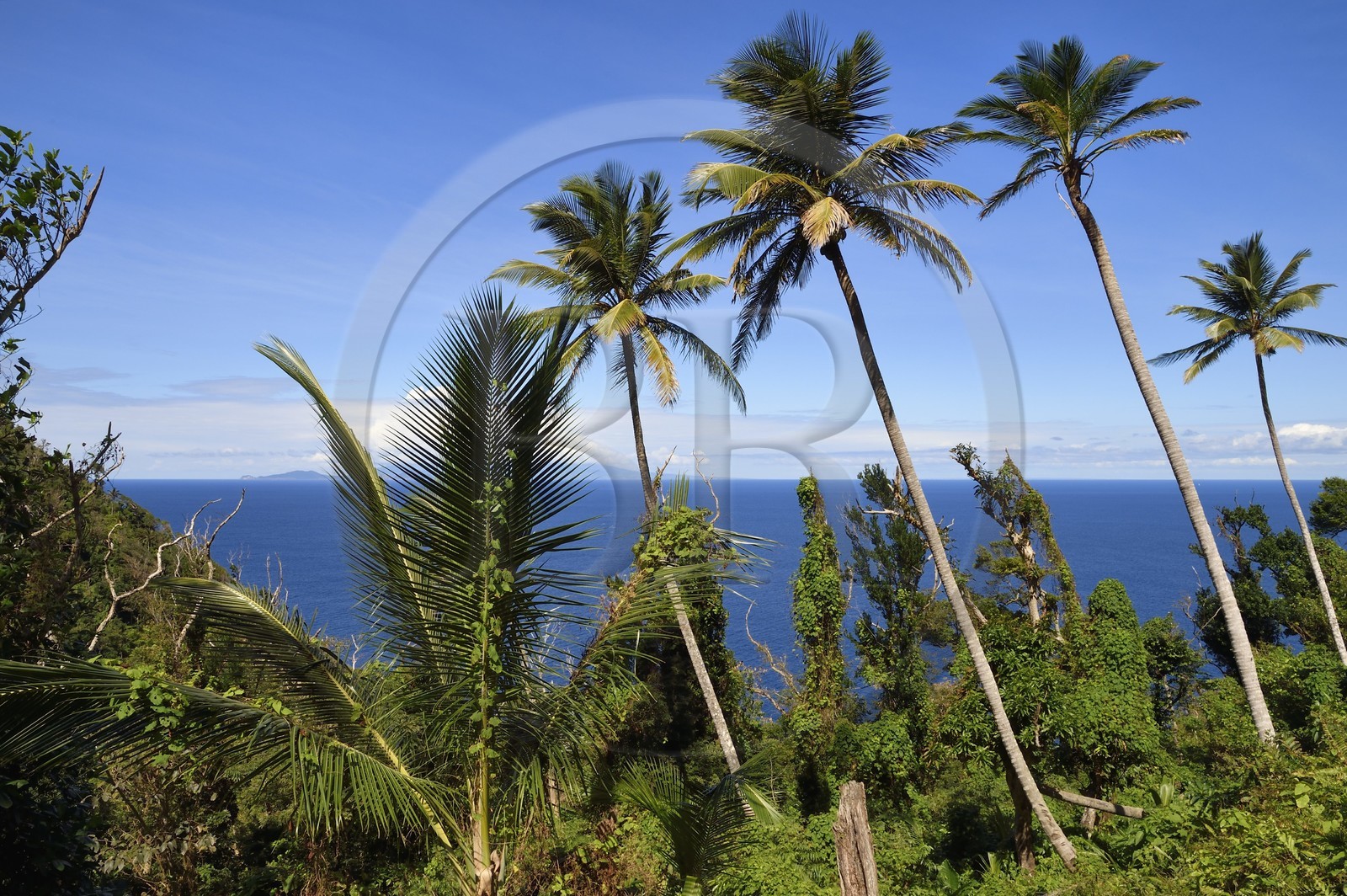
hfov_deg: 73.8
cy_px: 448
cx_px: 674
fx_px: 897
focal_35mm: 24
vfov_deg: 53.1
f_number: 16
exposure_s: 1/250
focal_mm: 24
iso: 200
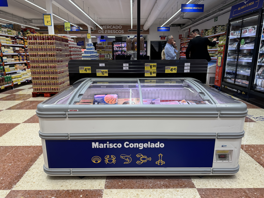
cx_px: 132
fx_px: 183
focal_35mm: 24
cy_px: 99
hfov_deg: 71.6
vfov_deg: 56.8
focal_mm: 6.76
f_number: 1.78
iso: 64
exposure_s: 1/153
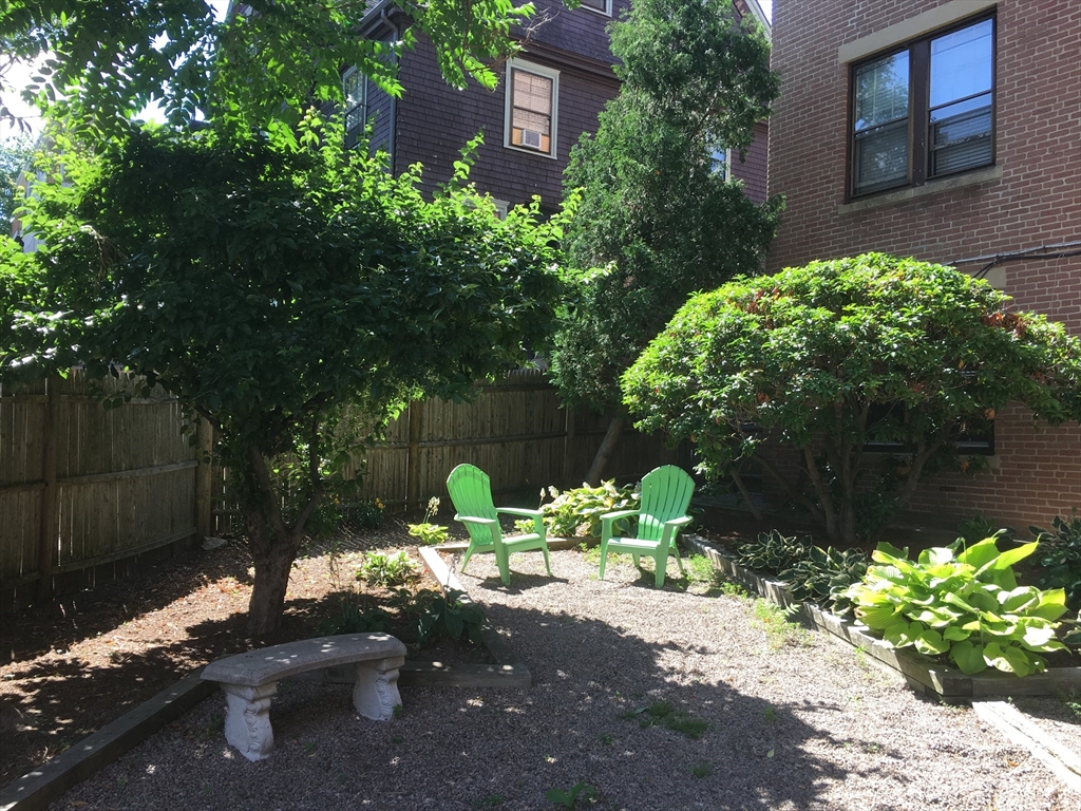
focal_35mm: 29
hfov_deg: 61.7
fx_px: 906
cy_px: 406
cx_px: 540
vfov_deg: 48.2
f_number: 2.2
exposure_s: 1/248
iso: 25
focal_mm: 4.15
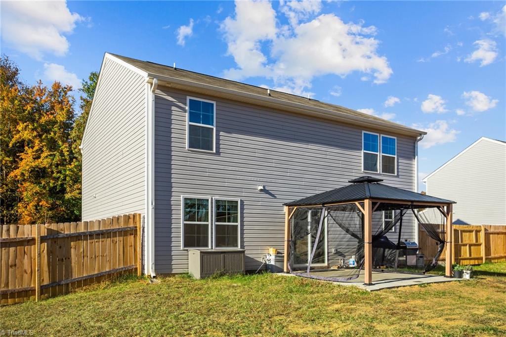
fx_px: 407
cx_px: 253
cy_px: 168
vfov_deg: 44.9
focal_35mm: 29
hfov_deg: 63.7
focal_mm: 29
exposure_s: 1/320
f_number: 8
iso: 125
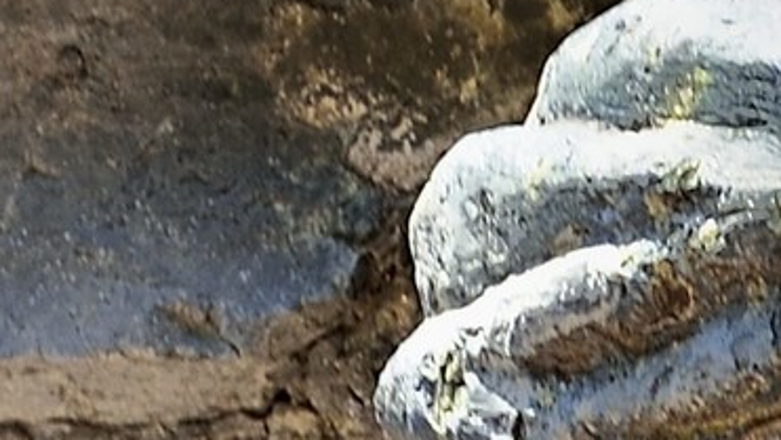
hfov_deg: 1.6
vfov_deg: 0.9
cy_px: 1889
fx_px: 28071
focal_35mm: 1355
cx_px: 1276
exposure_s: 1/100
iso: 200
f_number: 8
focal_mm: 200
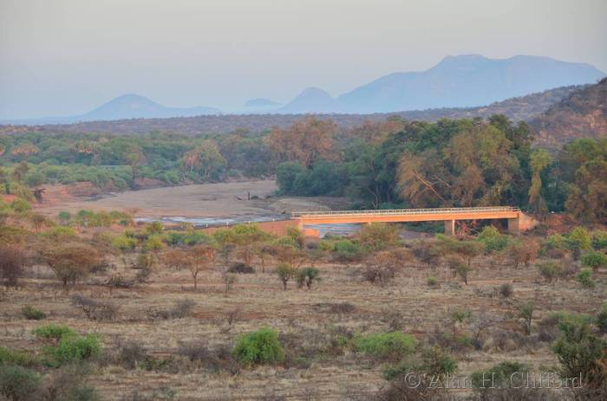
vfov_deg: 10.1
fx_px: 2271
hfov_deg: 15.2
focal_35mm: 135
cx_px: 304
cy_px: 200
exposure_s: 1/160
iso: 250
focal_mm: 90
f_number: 5.3
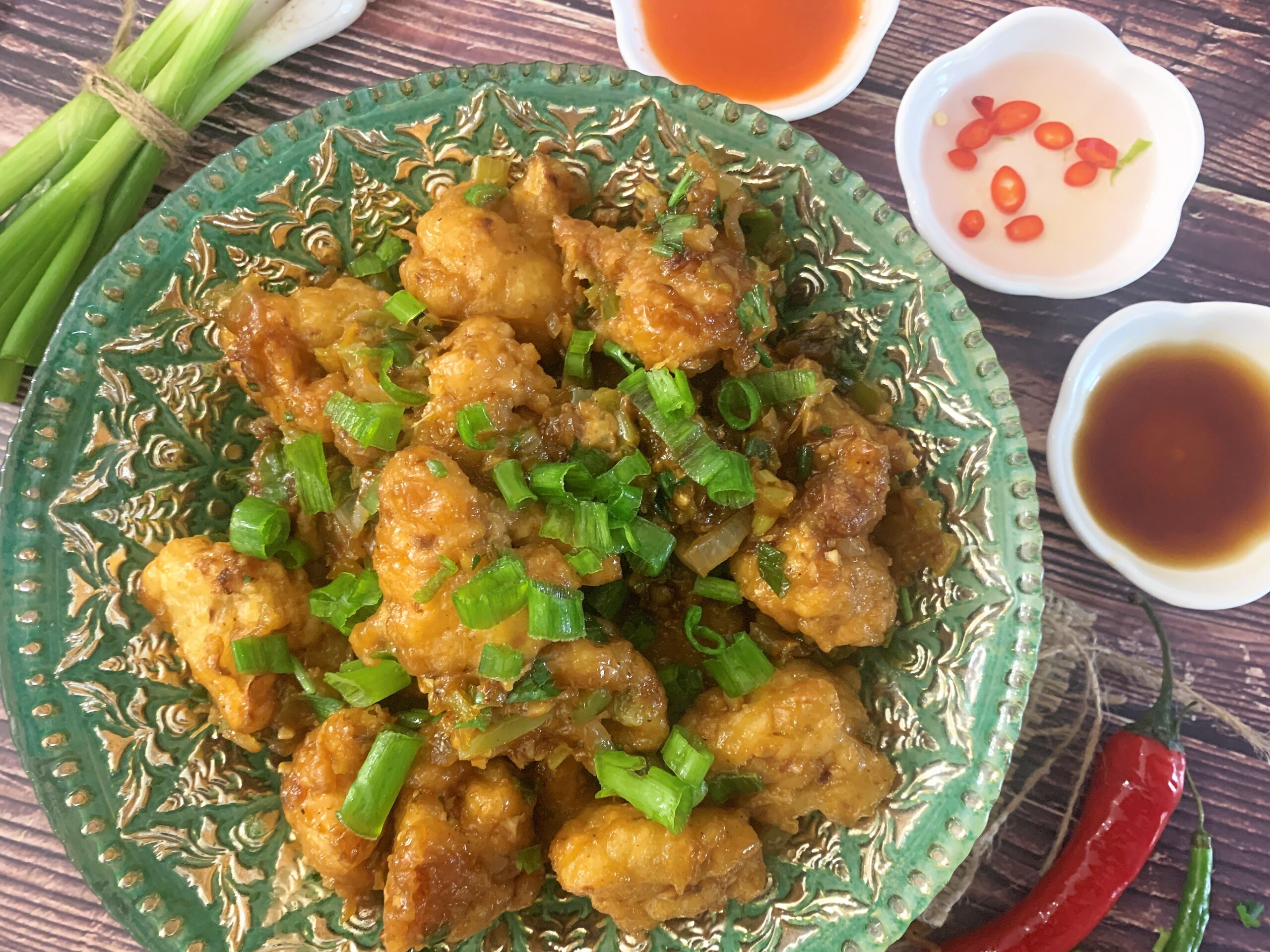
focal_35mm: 26
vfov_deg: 53.1
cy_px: 476
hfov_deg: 67.3
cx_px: 635
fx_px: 954
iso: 400
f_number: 1.8
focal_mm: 4.25
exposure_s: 1/33
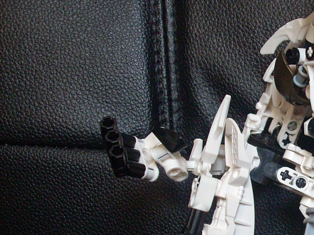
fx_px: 1043
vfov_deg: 12.9
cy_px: 142
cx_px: 334
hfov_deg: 16.7
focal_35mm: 115
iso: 200
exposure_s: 1/4.8
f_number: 3.4
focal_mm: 9
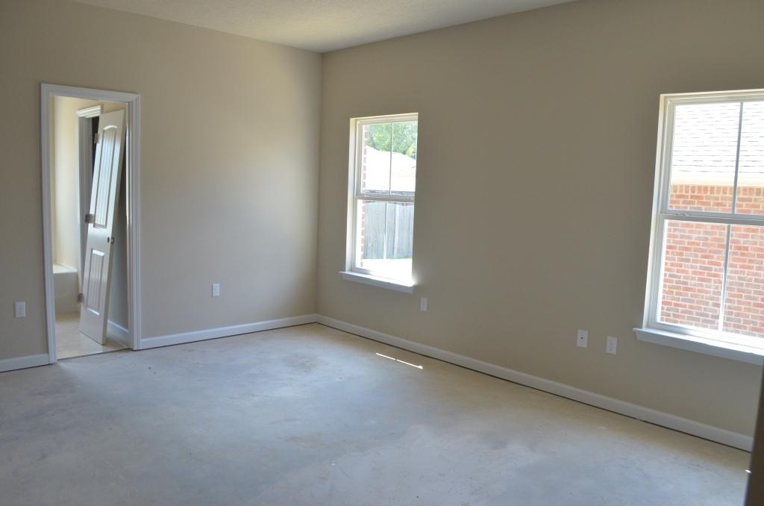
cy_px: 253
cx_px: 382
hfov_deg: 67.5
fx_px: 572
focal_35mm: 27
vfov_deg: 47.7
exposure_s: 1/200
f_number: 7.1
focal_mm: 18
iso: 1600
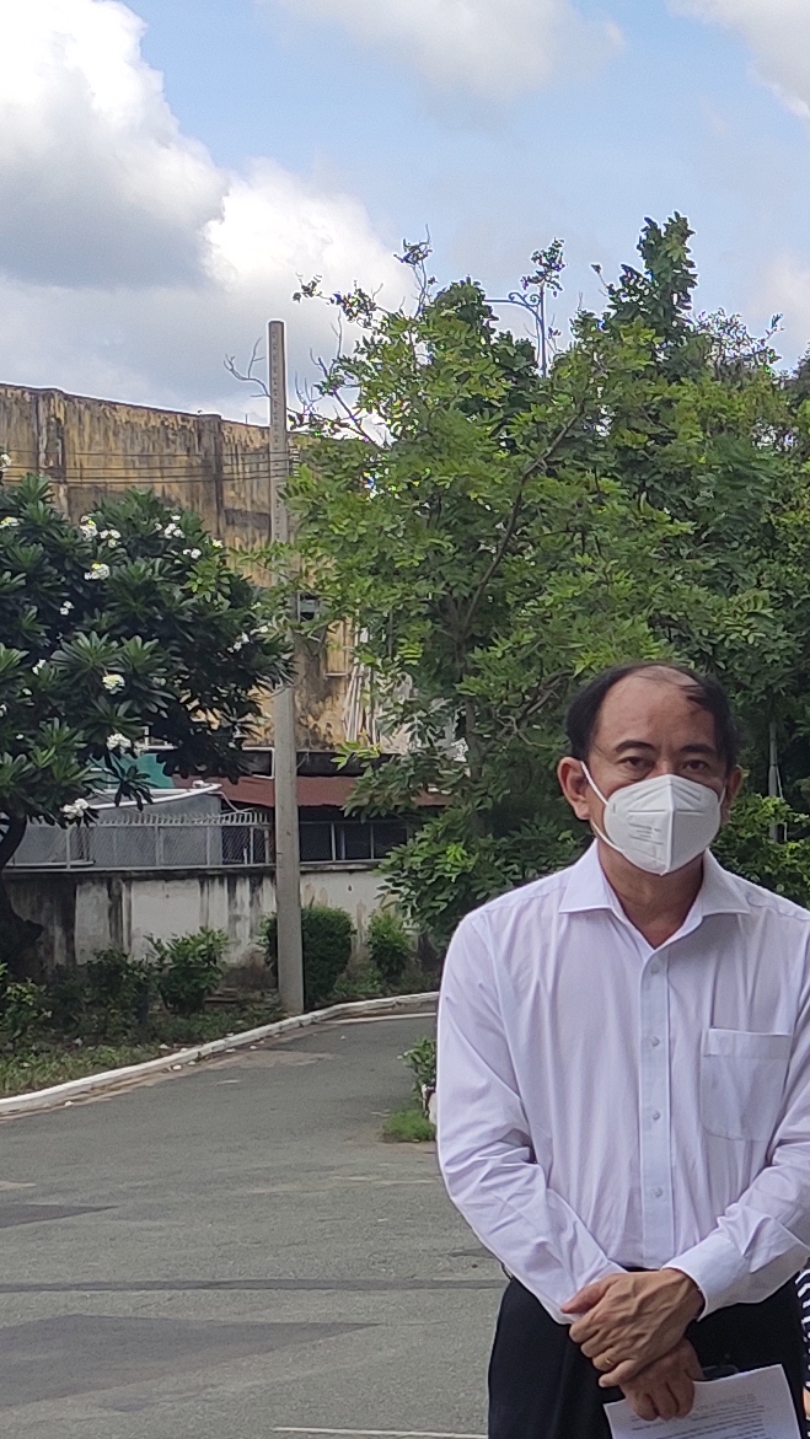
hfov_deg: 12.0
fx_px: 3550
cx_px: 1476
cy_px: 882
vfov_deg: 22.9
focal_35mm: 93
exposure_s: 1/1394
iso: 112
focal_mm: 4.74
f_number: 1.79
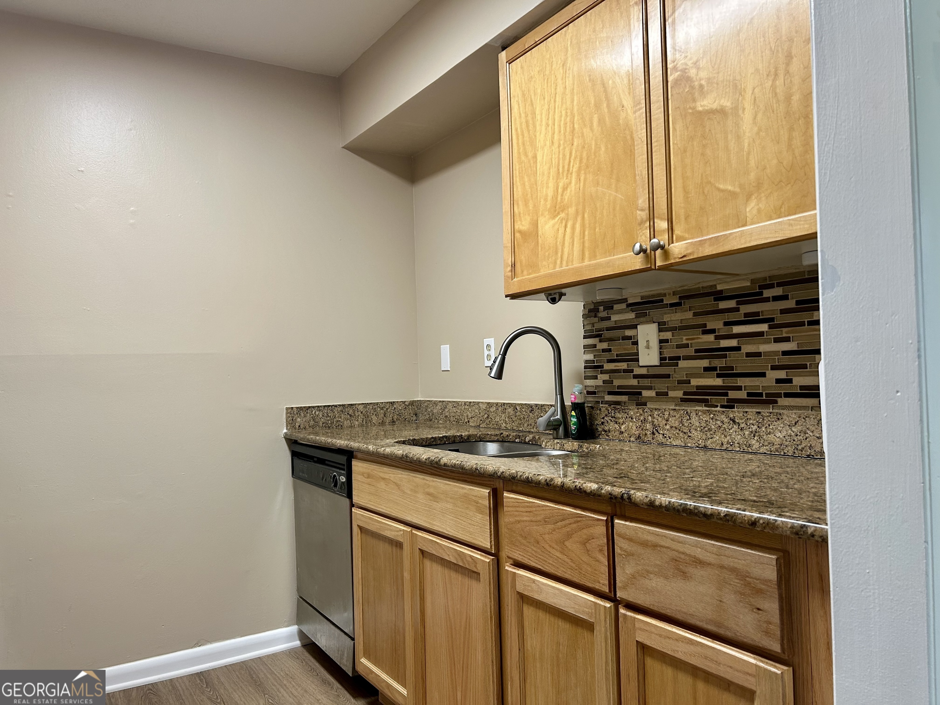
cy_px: 352
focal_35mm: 26
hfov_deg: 67.3
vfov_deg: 53.1
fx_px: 706
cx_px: 470
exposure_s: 1/60
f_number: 1.5
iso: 100
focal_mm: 5.7
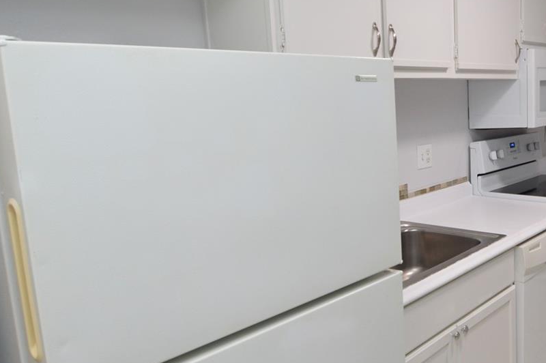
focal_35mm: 36
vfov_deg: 36.8
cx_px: 476
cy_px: 190
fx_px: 546
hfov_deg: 48.4
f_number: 4
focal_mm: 12
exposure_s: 1/60
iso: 450
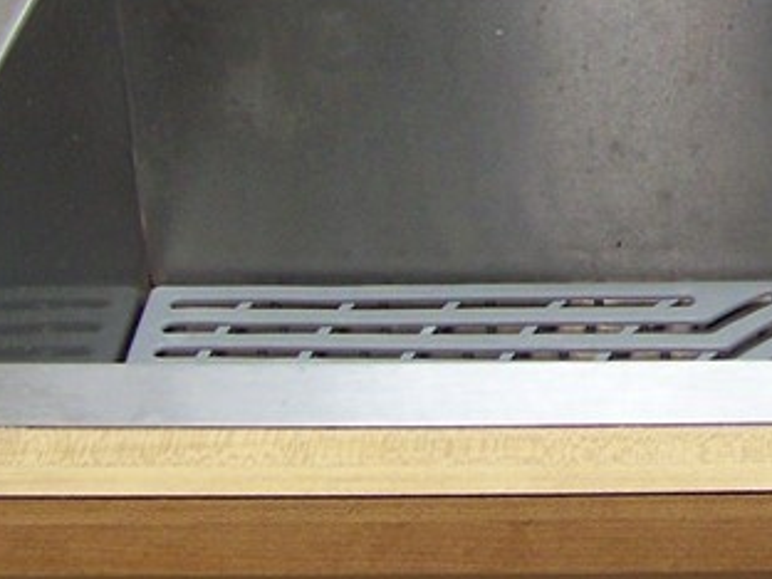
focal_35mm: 118
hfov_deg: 16.1
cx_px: 916
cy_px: -47
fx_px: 2632
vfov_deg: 12.4
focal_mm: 5.85
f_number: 2.8
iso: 160
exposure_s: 1/30
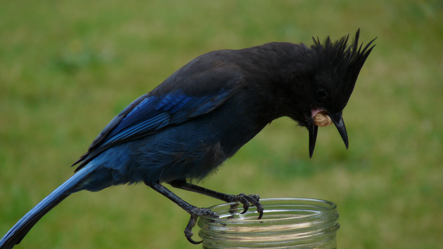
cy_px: 159
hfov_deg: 4.1
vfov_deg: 2.3
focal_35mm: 530
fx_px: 6226
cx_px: 222
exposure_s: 1/160
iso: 100
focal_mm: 86.4
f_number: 4.4
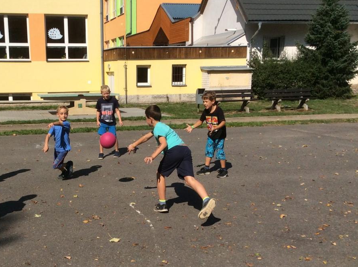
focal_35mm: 48
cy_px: 164
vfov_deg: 30.1
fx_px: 496
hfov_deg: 39.1
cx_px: 110
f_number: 2.4
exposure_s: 1/2604
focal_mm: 3.3
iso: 32
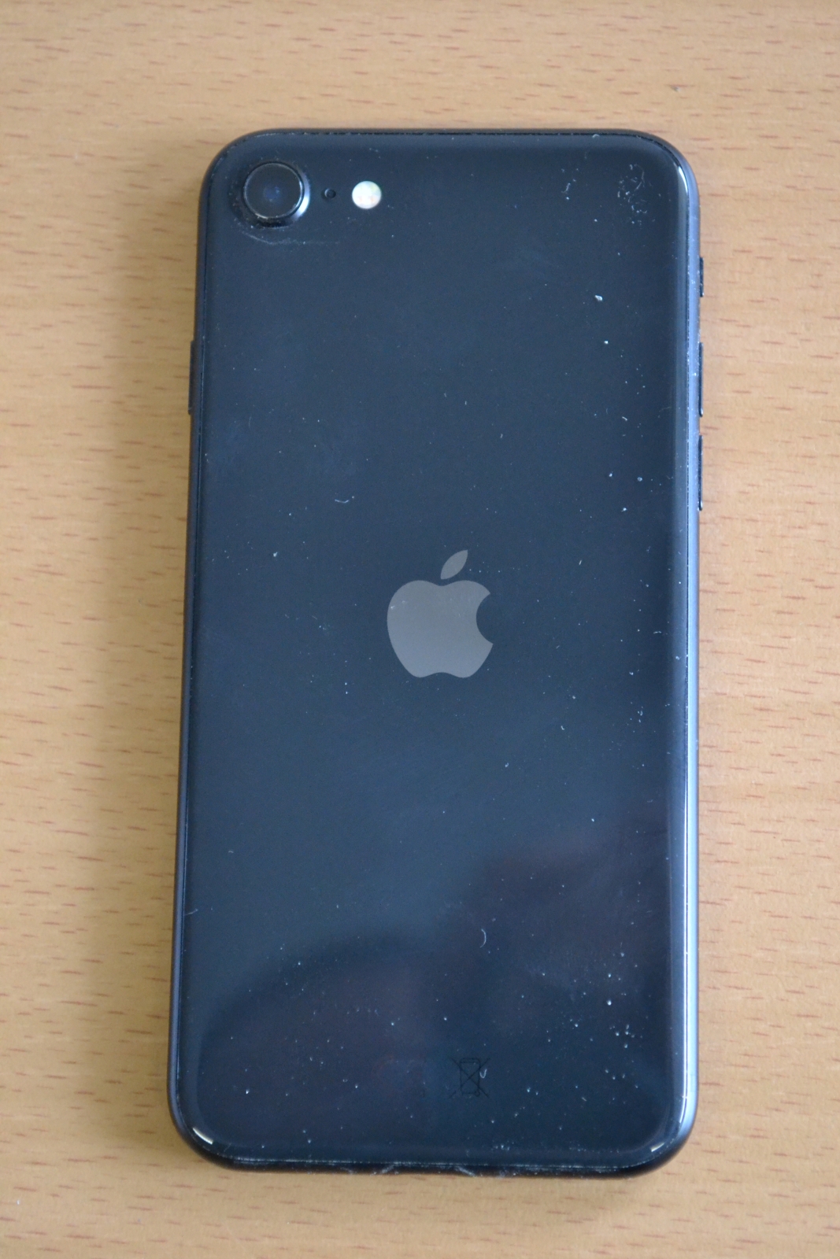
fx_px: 2887
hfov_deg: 16.6
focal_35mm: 82
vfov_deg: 24.6
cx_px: 420
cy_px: 630
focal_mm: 55
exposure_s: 1/50
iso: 3200
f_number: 5.6
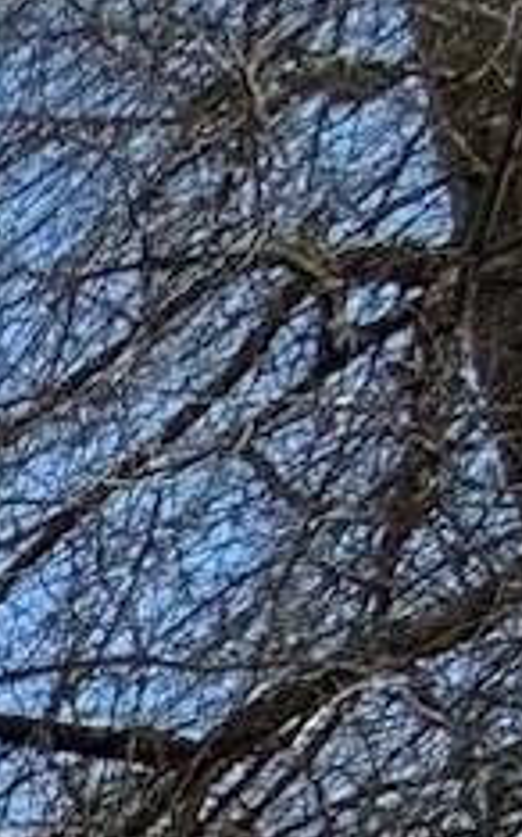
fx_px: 2963
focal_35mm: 130
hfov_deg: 5.9
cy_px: 2443
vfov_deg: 11.0
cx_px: -2238
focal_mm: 2.22
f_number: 2.2
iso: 50
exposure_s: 1/928
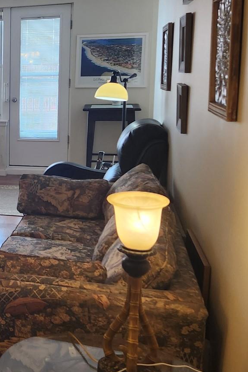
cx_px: -125
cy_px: 158
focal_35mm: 57
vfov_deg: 35.0
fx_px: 589
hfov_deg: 20.4
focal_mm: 5.4
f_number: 1.8
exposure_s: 1/120
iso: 125
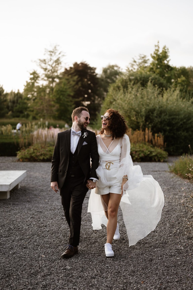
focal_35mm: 50
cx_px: 96
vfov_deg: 39.6
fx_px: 403
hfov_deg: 27.0
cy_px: 145
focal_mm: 50
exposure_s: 1/1000
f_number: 2
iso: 200
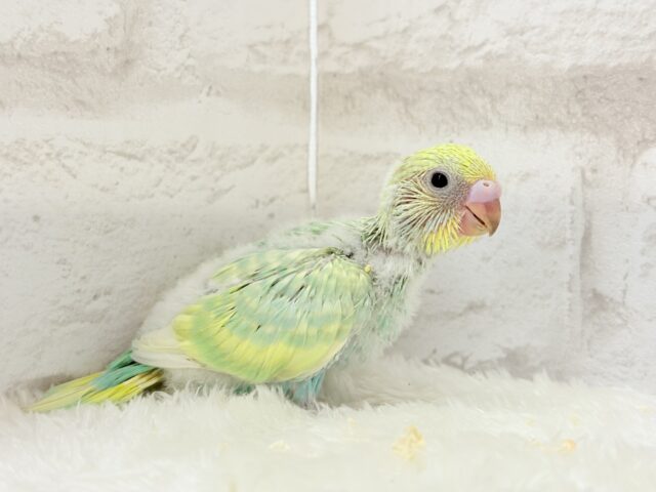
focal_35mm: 52
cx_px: 328
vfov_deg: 28.0
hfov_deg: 36.8
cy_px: 246
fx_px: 985
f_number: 1.6
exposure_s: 1/100
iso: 80
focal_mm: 5.96
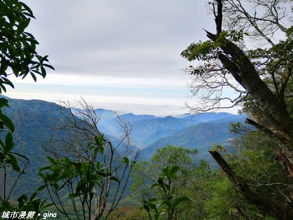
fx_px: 220
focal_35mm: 26
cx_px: 146
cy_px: 110
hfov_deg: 67.3
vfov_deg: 53.1
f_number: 2.2
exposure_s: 1/952
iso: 50
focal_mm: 3.81
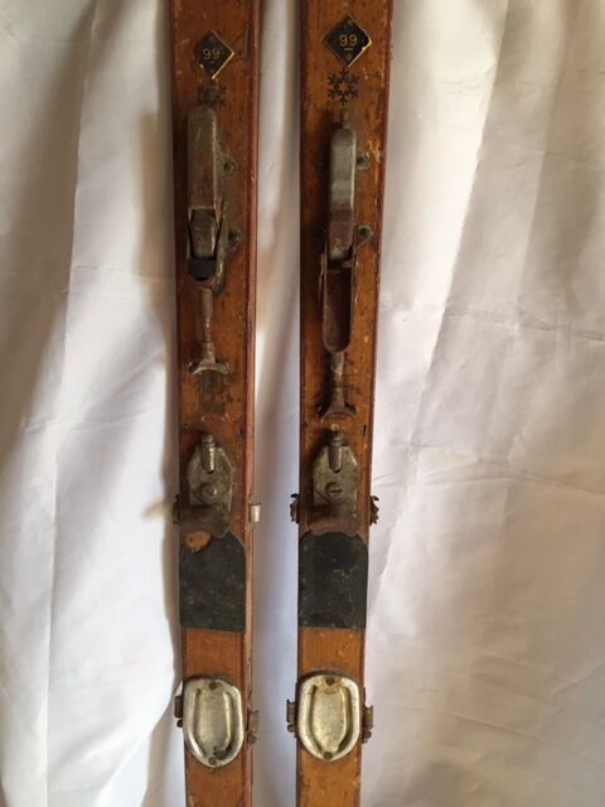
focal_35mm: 29
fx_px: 676
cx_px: 302
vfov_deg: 61.7
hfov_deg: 48.2
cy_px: 404
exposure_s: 1/33
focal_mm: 4.15
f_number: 2.2
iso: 100
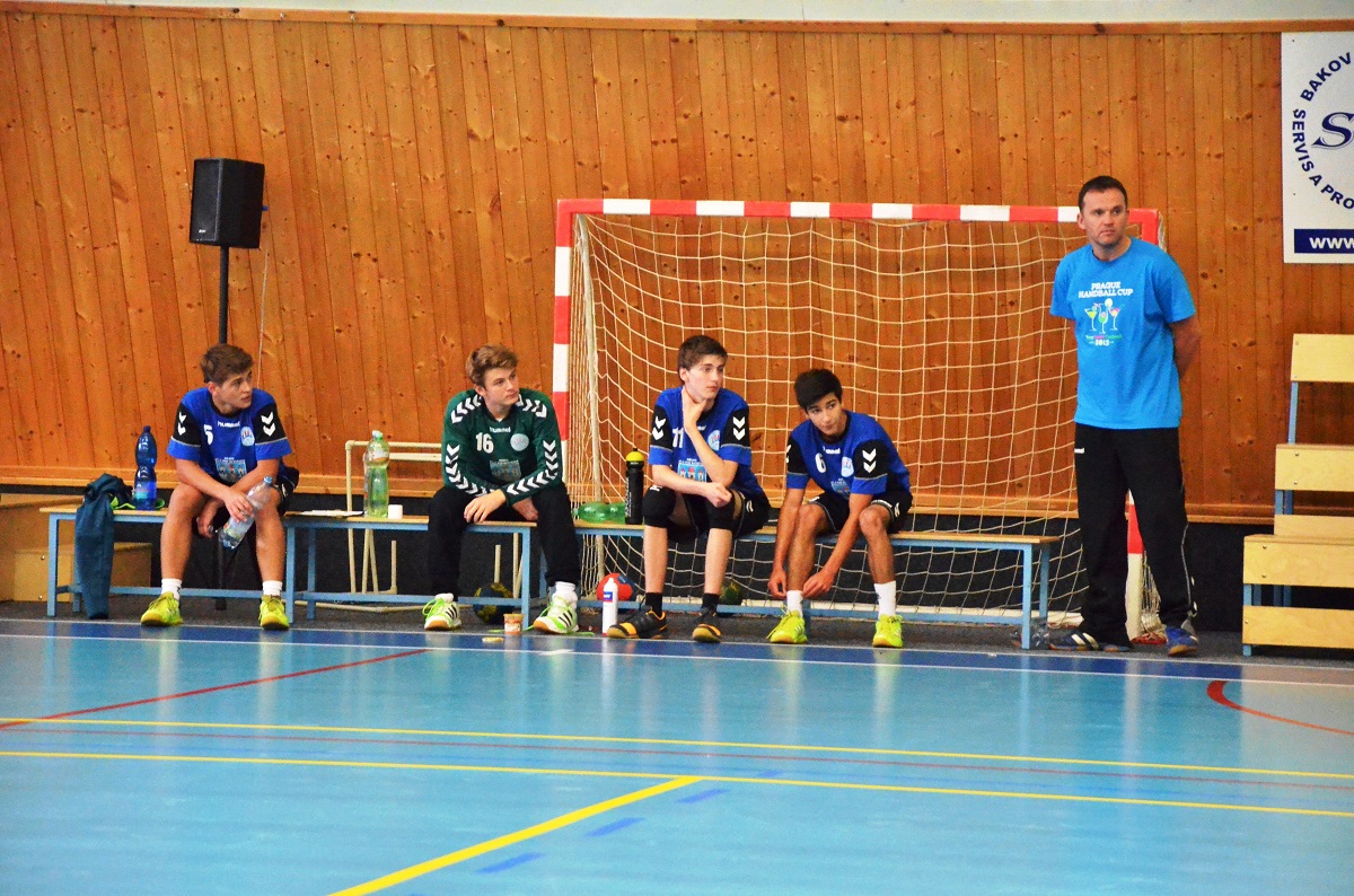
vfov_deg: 8.7
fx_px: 5910
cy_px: 448
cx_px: 677
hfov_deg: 13.1
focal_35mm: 158
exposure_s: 1/320
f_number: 5.6
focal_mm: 105
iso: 6400
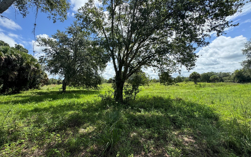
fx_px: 103
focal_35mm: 15
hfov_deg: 101.5
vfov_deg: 74.8
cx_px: 126
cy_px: 78
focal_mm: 2.22
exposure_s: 1/831
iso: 50
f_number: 2.2
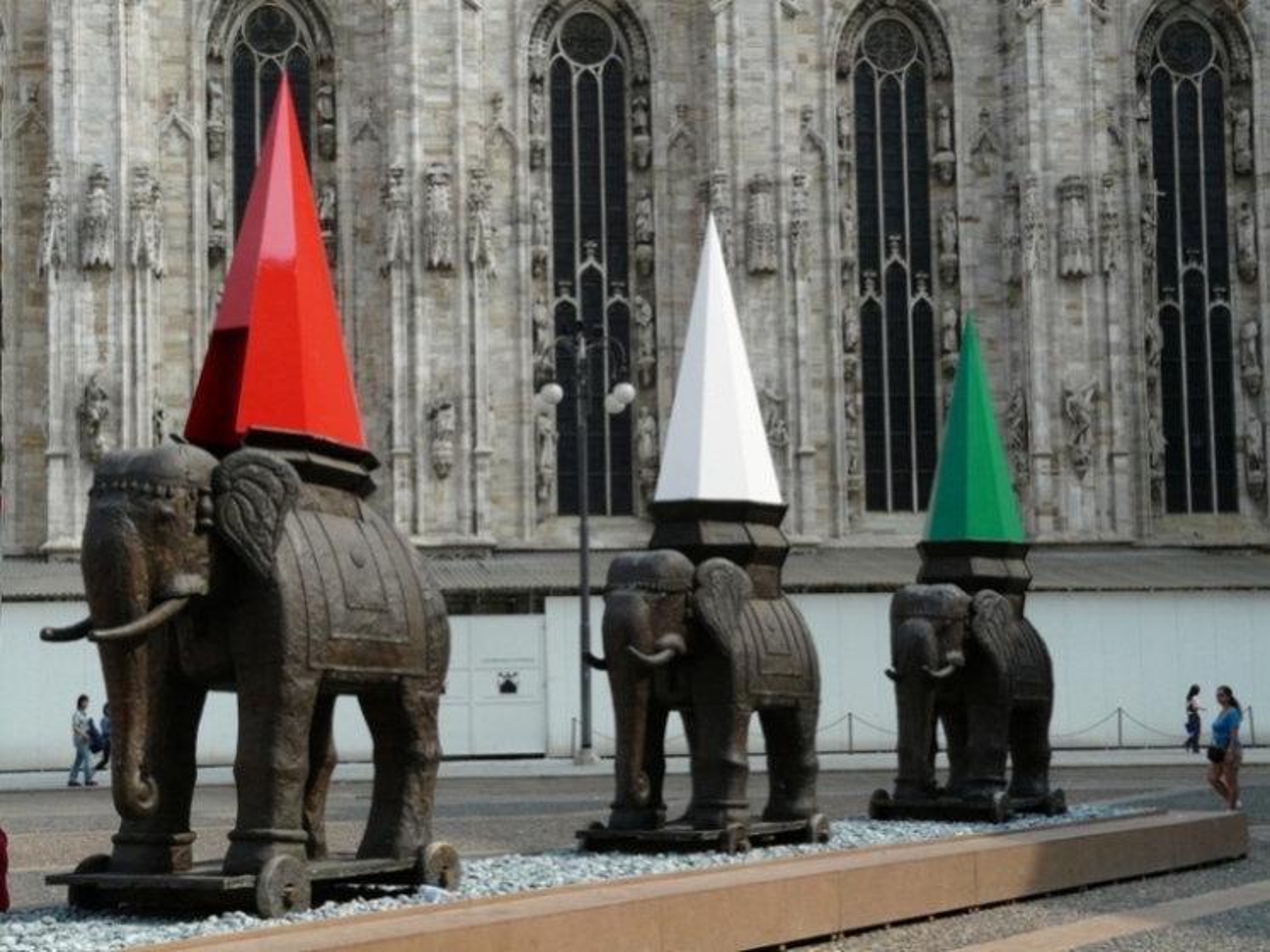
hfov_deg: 31.7
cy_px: 476
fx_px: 2237
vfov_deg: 24.0
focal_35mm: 61
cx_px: 635
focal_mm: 10
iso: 100
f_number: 5.6
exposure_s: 1/250
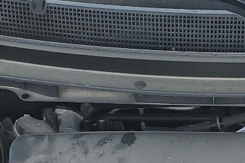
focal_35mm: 120
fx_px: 816
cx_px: 223
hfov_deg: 16.8
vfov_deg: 10.4
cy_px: 333
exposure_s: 1/526
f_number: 1.5
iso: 50
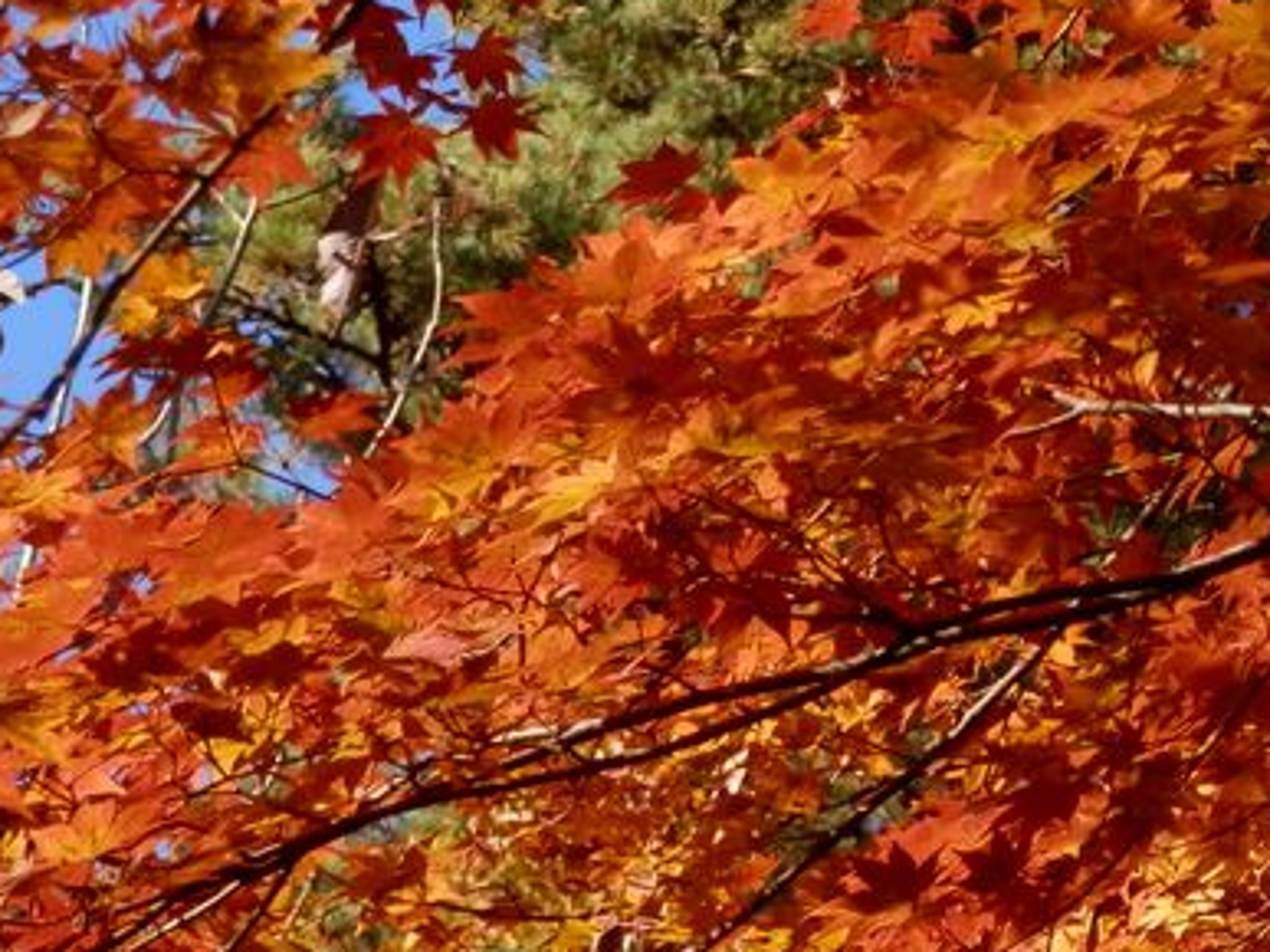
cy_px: 725
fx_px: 8802
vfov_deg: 6.2
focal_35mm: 240
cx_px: 515
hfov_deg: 8.3
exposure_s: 1/160
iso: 80
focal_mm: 20.9
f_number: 5.2
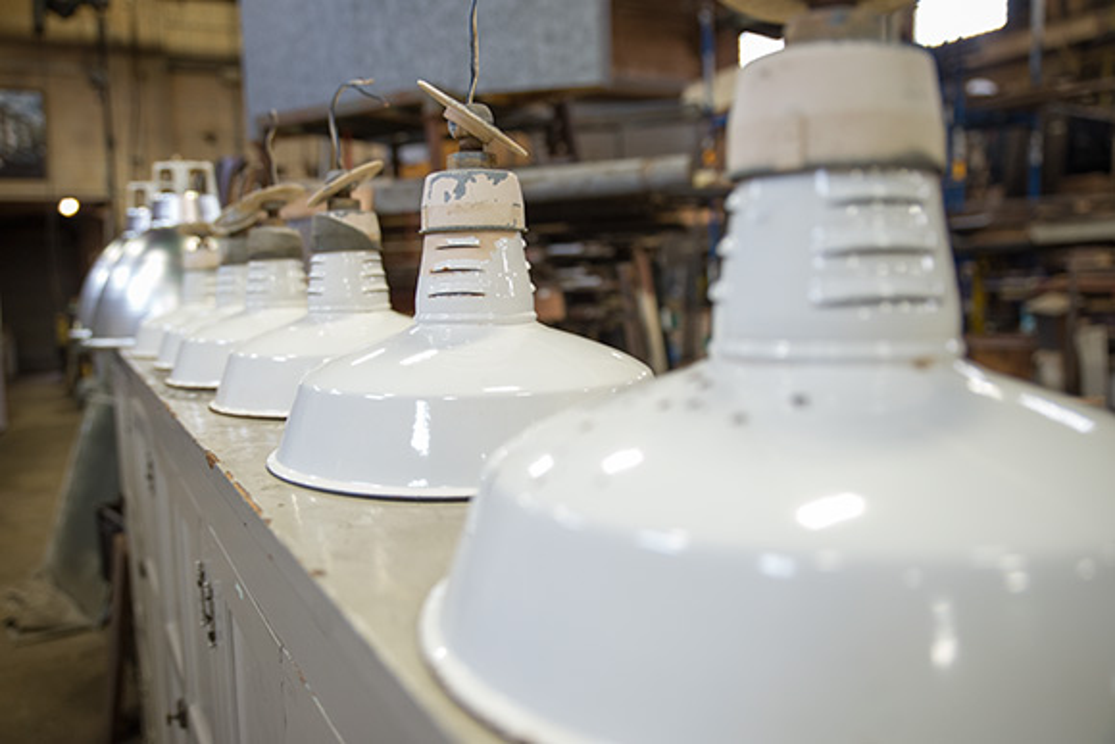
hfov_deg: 61.9
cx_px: 558
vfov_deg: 43.6
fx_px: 929
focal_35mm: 30
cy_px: 372
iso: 1250
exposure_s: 1/125
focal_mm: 30
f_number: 3.3
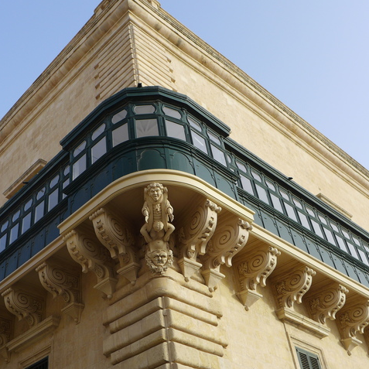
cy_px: 184
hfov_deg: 40.2
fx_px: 494
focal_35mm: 41
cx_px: 109
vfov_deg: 40.9
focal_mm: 6.3
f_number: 2.8
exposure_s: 1/800
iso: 80
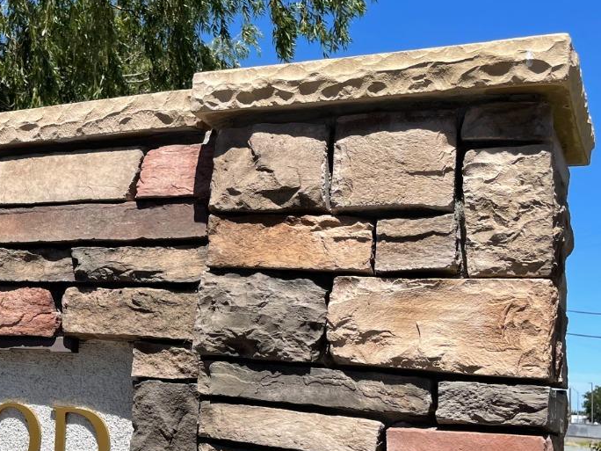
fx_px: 990
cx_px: -15
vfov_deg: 25.5
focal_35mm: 57
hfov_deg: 31.0
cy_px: 293
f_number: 1.6
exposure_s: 1/3300
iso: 32
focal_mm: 4.2
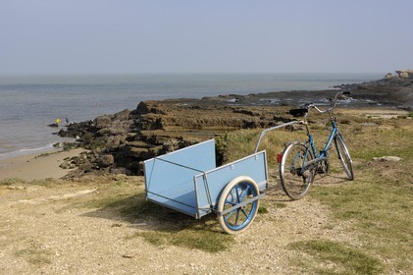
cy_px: 138
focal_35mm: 51
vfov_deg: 26.4
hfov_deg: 38.9
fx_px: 585
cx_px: 206
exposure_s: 1/160
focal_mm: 34
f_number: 9
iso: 100
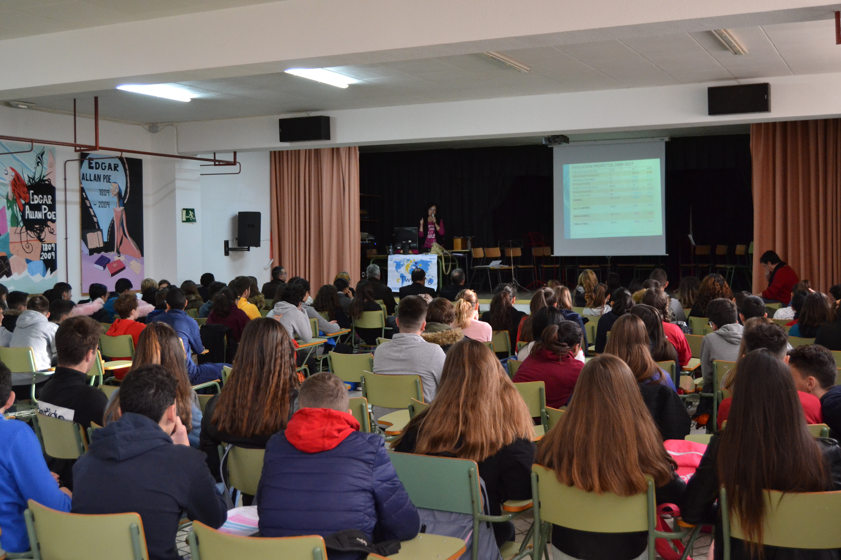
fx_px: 981
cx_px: 420
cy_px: 280
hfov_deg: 46.4
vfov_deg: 31.9
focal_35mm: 42
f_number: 4
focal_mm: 28
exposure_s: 1/60
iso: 1800
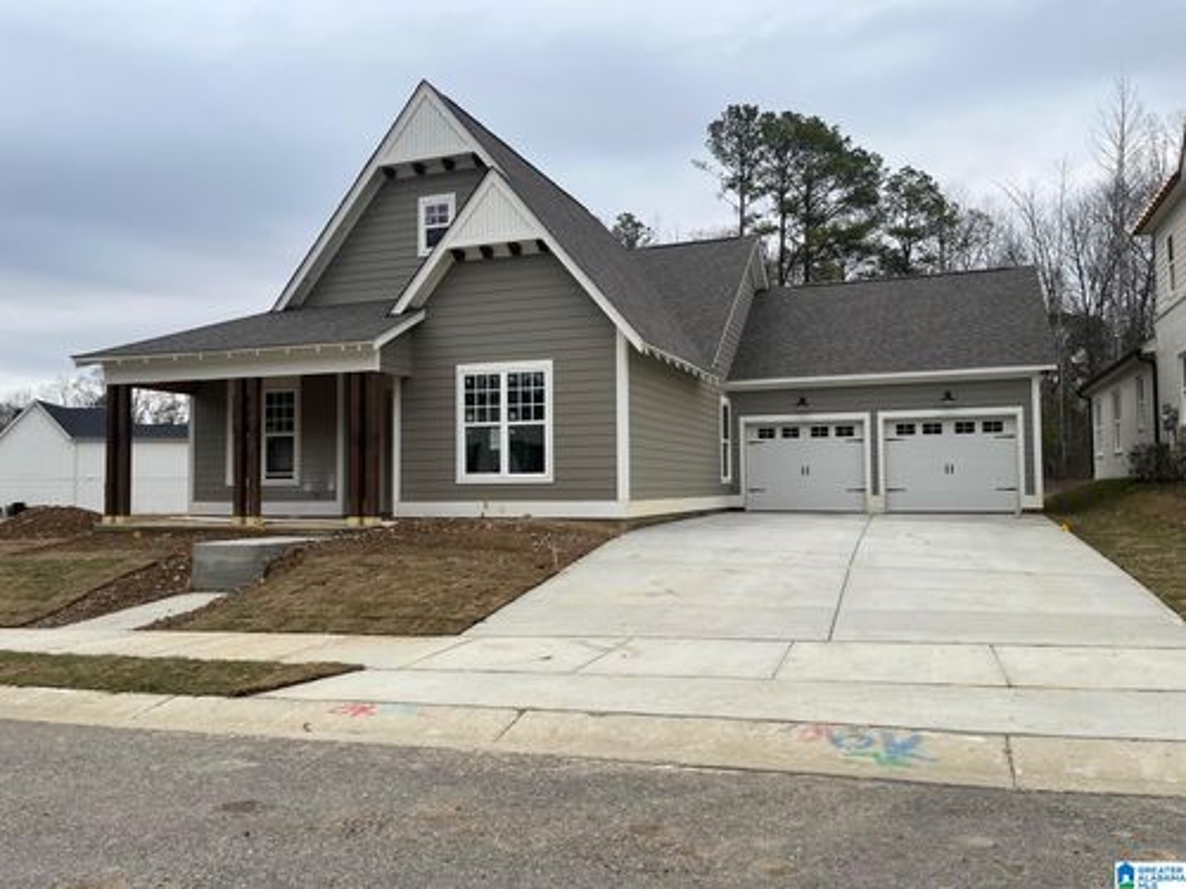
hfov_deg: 67.3
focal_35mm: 26
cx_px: 593
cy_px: 444
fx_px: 891
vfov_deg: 53.1
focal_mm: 5.1
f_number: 1.6
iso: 50
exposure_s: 1/121
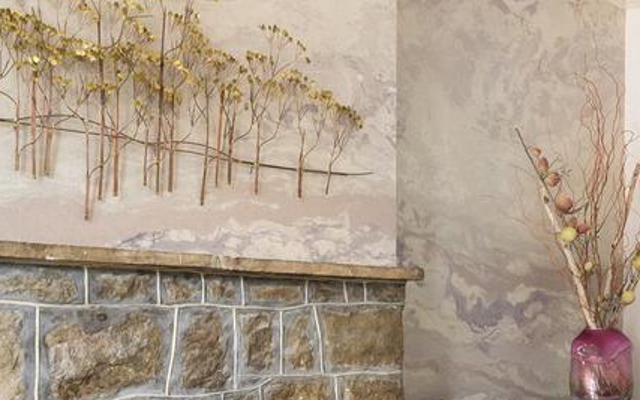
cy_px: 322
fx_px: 959
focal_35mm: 55
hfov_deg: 32.2
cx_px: 716
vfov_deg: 23.2
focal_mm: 16
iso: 800
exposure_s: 1/30
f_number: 13
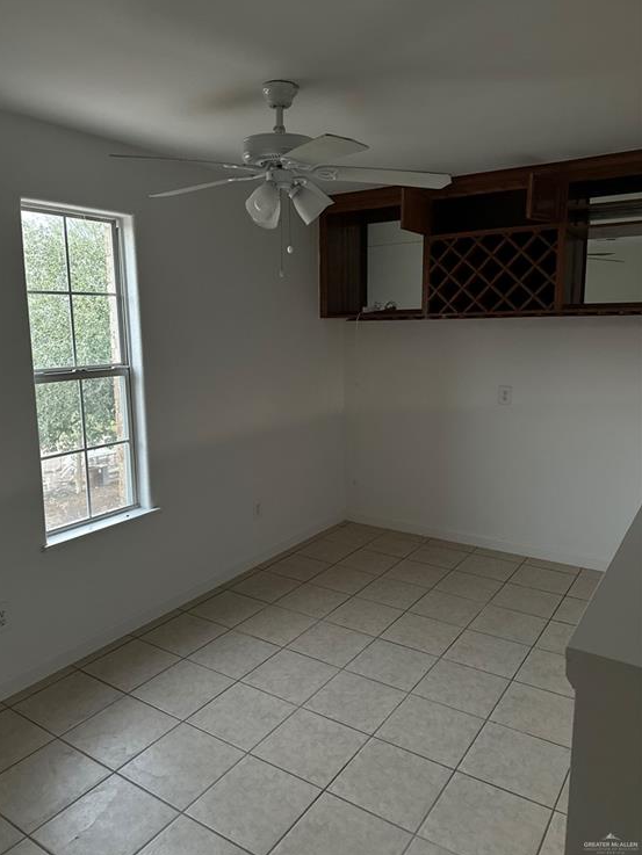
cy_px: 413
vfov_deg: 69.4
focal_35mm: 25
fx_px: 618
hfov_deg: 54.9
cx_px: 309
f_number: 1.78
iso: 1000
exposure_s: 1/39
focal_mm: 6.86
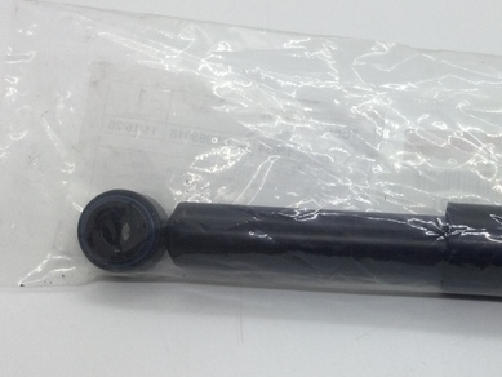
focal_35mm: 51
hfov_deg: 36.2
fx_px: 740
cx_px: 400
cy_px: 239
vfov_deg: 28.5
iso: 50
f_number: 2.4
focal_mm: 3.3
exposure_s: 1/120
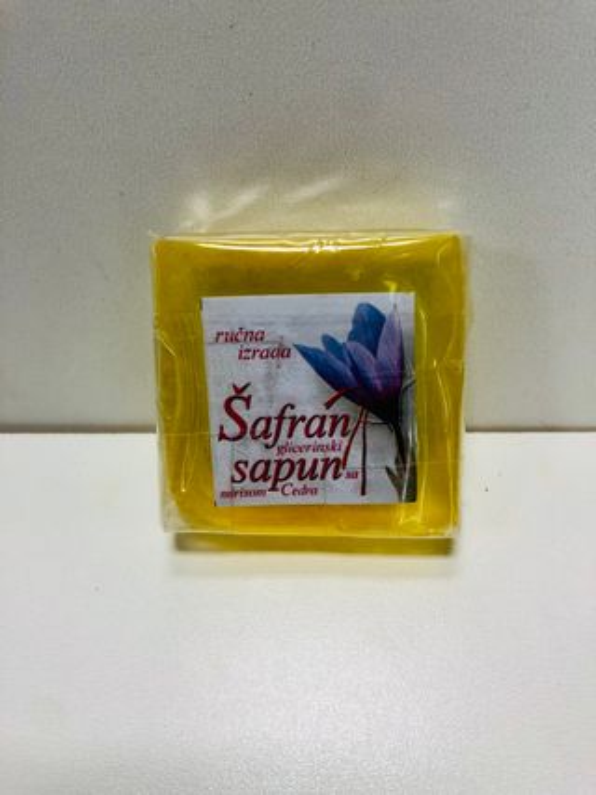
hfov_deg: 49.7
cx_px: 298
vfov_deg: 63.5
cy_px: 398
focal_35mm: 28
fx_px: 643
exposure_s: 1/33
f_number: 1.8
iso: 25
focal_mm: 4
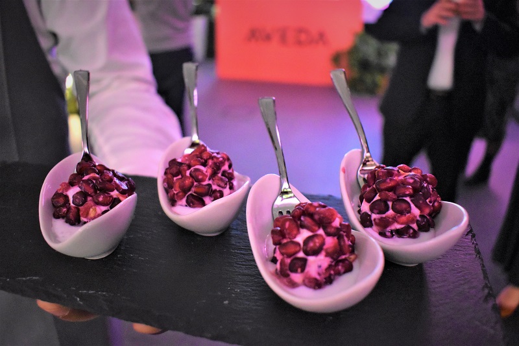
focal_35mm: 30
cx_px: 260
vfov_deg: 43.6
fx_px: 432
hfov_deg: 61.9
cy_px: 173
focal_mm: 20
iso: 4500
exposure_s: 1/30
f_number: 3.5
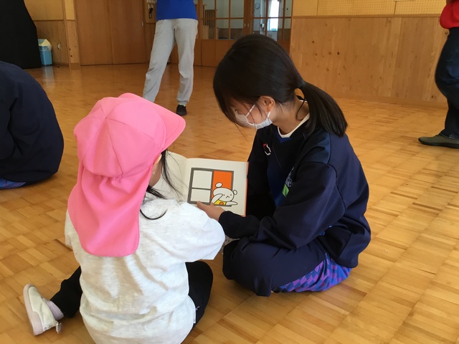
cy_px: 172
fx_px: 411
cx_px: 230
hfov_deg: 58.4
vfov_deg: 45.4
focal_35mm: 31
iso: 25
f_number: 2.4
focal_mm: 3.3
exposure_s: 1/40
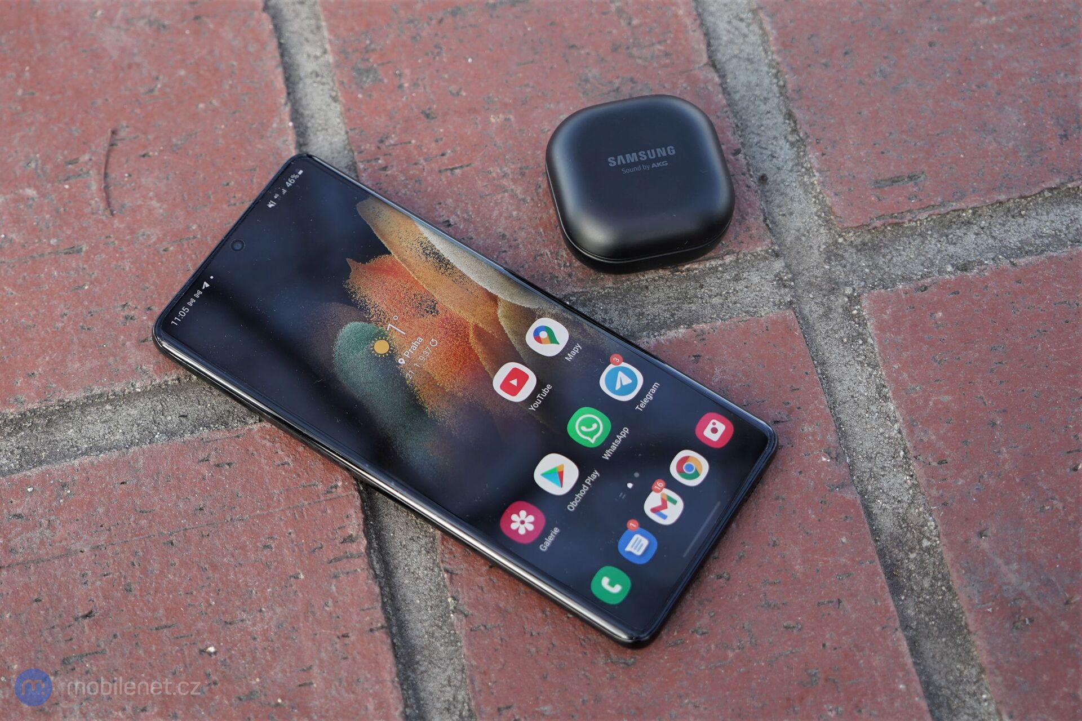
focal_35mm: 47
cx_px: 541
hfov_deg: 41.9
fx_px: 1413
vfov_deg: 28.6
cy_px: 360
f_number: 4
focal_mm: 47
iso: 200
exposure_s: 1/125
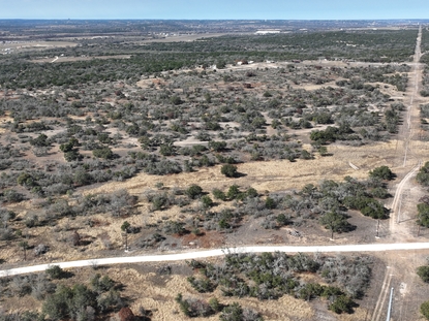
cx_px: 133
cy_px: 128
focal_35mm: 37
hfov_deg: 49.0
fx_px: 458
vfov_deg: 38.5
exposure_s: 1/200
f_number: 2.8
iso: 100
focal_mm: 12.29
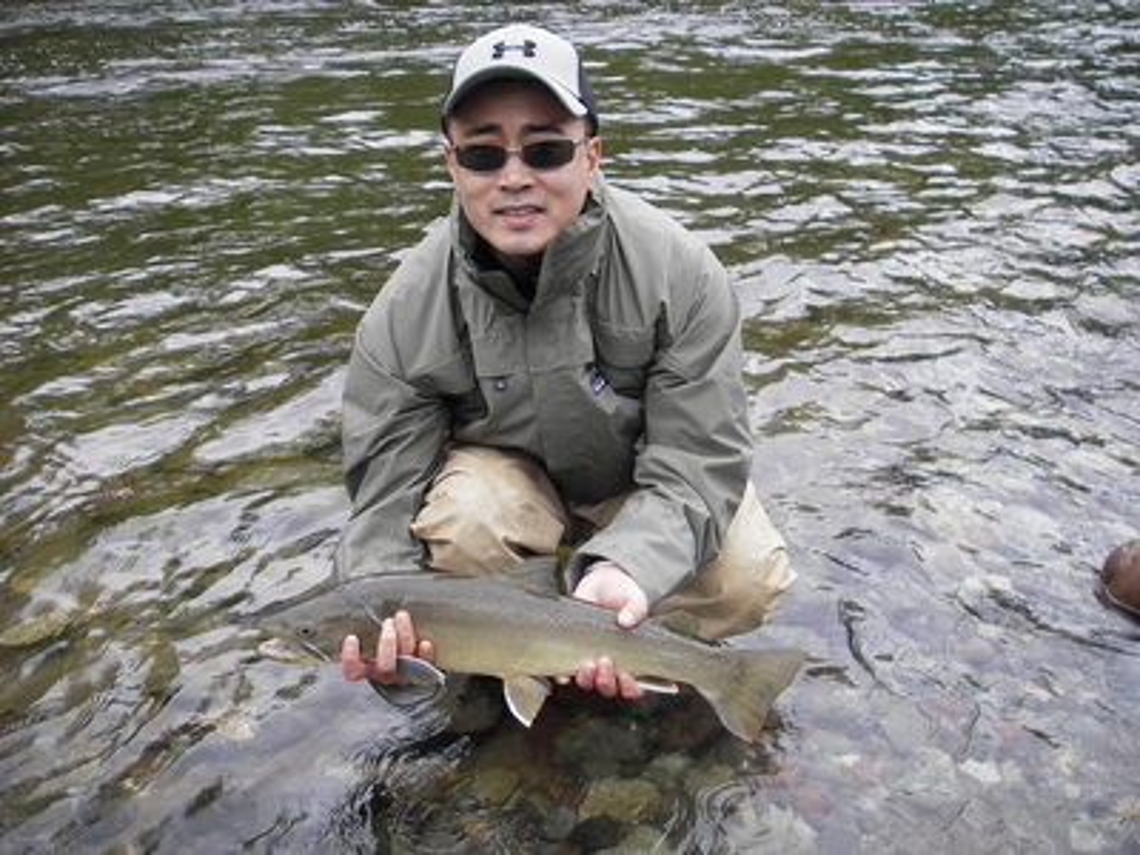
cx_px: 570
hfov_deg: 49.0
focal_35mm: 38
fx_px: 1251
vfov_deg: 37.7
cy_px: 428
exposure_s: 1/100
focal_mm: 6.3
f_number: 3.3
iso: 50
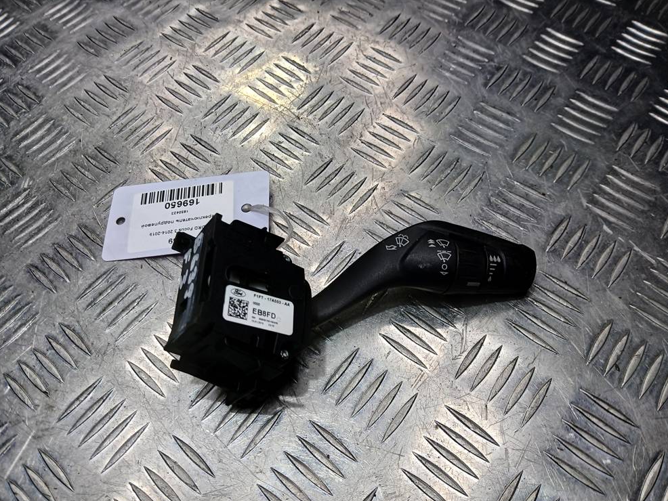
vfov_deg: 51.4
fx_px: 521
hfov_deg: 65.3
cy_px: 258
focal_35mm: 27
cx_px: 330
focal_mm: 3.98
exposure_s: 1/100
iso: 20
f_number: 1.8
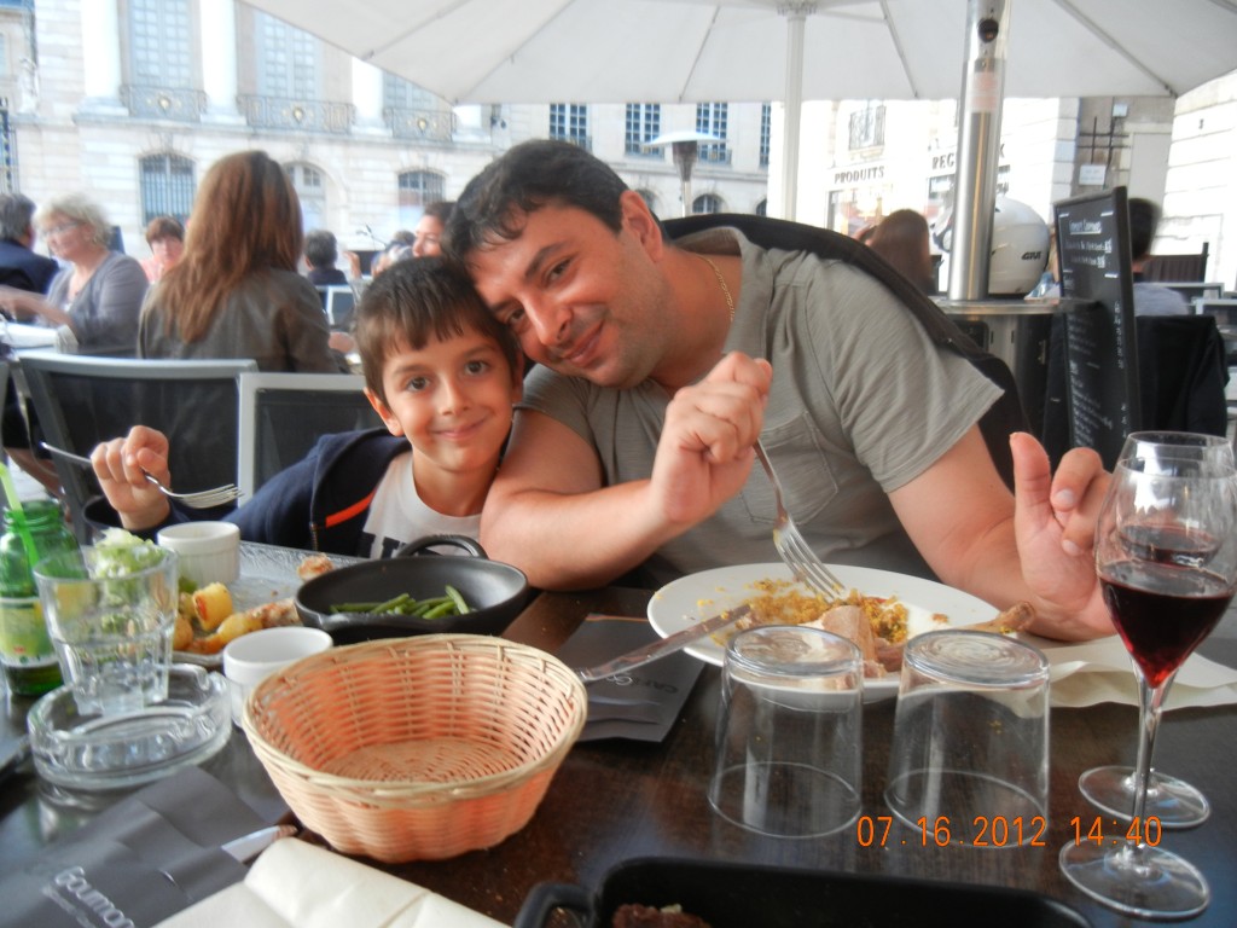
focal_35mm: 30
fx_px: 1072
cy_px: 464
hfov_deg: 60.0
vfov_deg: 46.8
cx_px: 618
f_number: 3.5
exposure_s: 1/2
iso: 200
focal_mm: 5.4
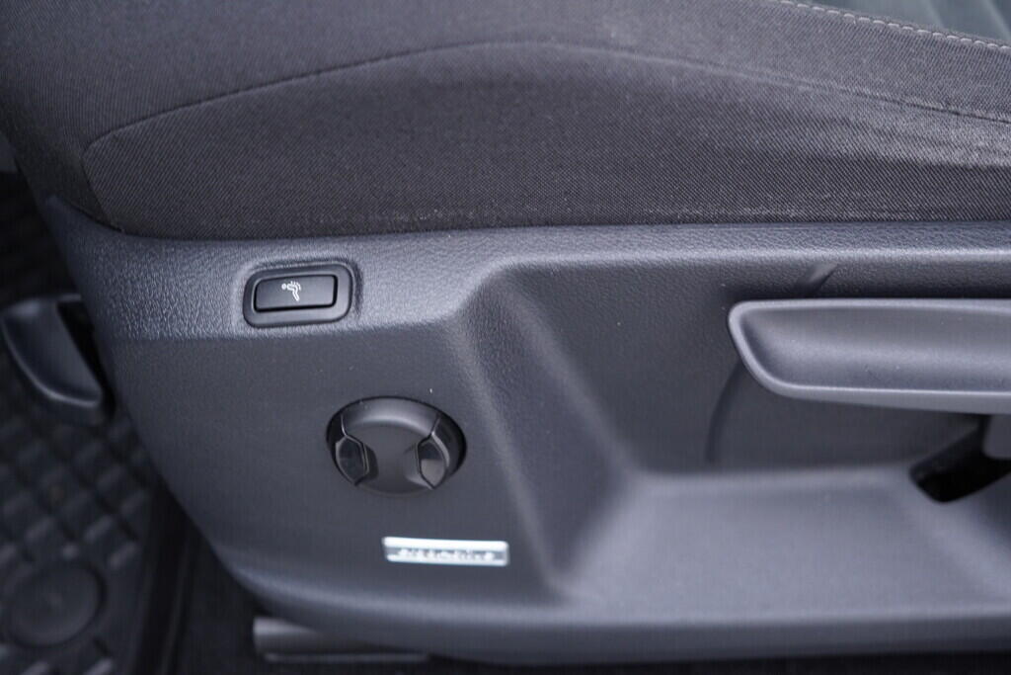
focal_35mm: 36
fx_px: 1011
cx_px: 506
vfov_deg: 36.9
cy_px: 338
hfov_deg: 53.1
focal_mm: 24
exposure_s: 1/40
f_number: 2.8
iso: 320
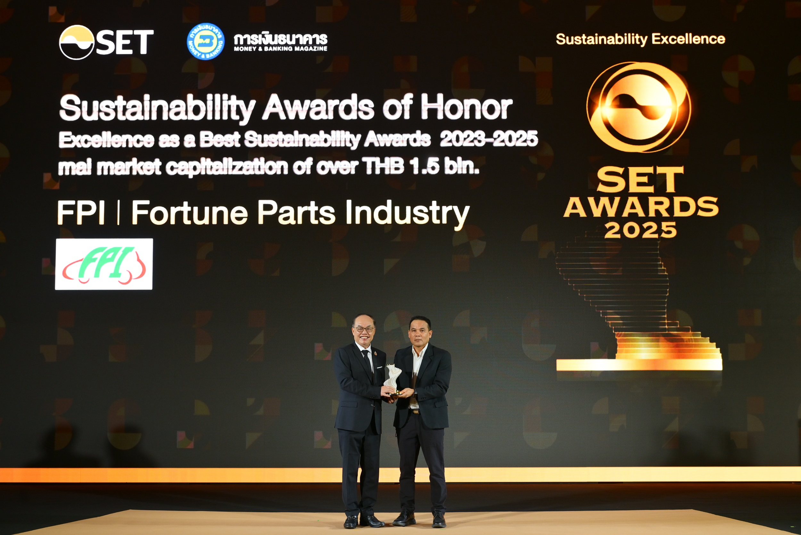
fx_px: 1157
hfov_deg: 38.2
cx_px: 400
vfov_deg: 26.0
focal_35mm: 52
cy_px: 268
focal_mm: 52
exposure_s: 1/100
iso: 800
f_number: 4
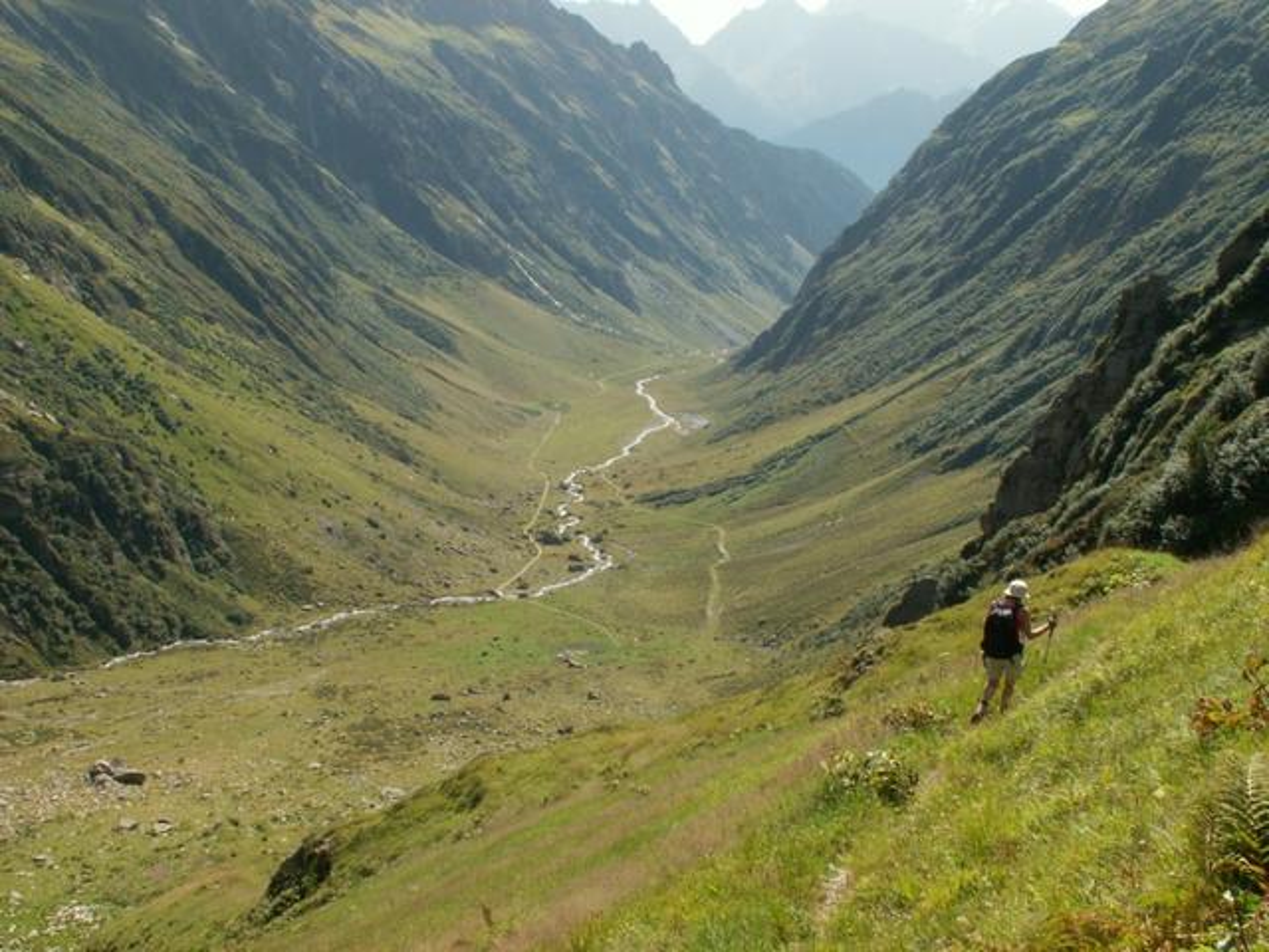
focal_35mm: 35
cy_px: 476
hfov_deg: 52.6
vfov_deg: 40.7
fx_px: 1283
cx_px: 634
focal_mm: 5.86
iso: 50
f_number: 8
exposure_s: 1/100
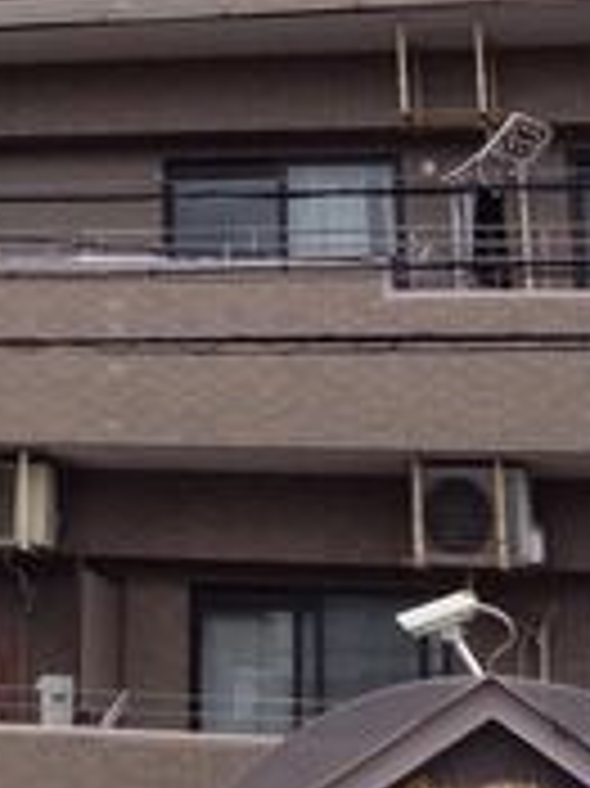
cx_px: -140
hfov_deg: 12.0
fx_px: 2730
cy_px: -414
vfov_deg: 15.1
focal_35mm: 120
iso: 64
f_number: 2.4
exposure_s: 1/1126
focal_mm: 4.28
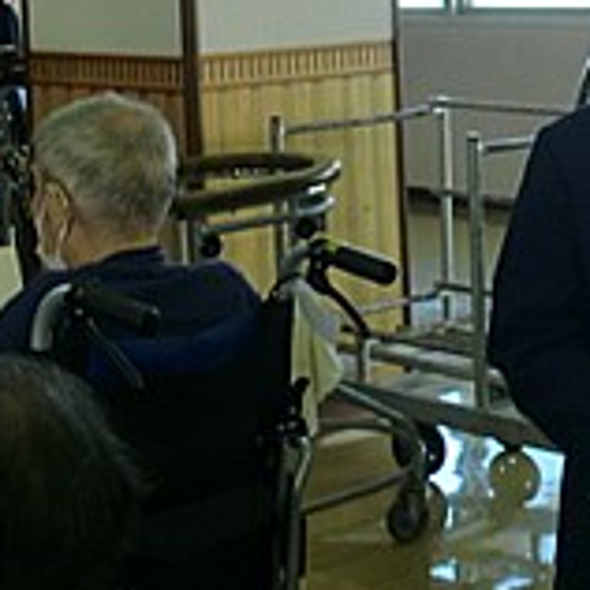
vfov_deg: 17.5
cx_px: 769
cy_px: 58
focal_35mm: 98
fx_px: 1890
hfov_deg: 16.7
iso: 64
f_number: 3.1
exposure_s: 1/60
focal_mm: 6.3
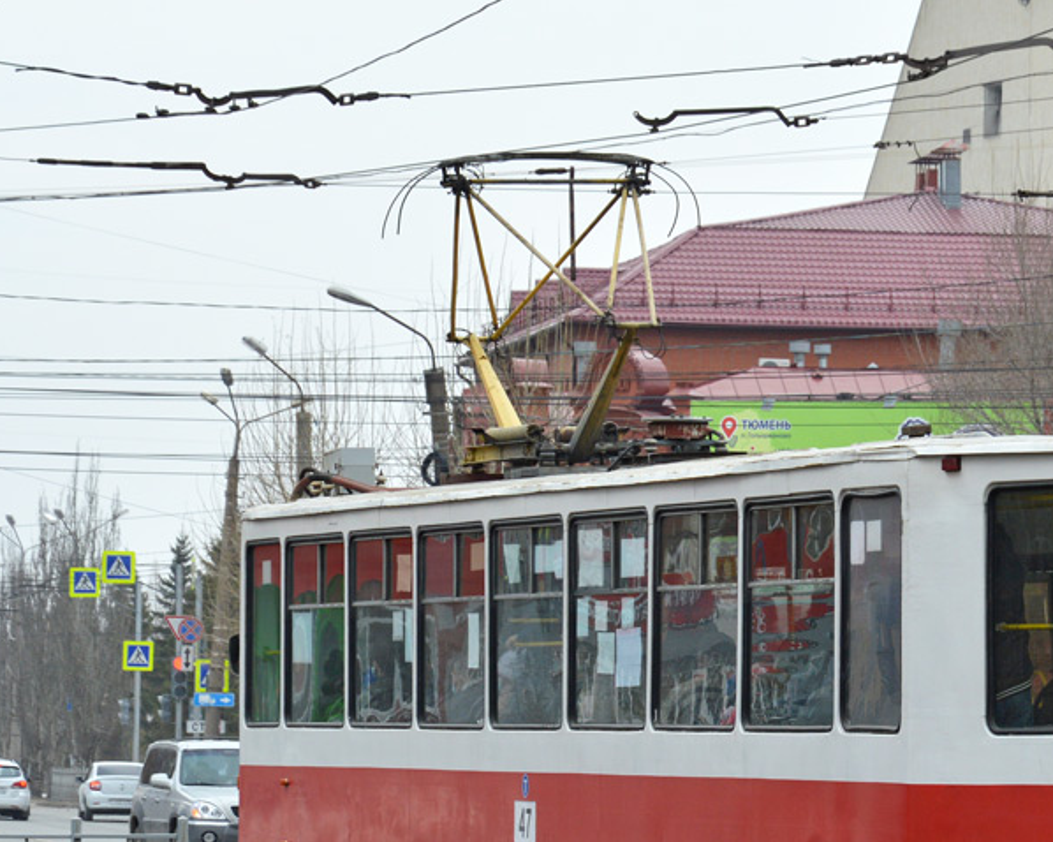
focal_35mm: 212
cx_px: 850
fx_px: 6603
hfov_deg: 9.1
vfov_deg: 7.3
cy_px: 534
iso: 200
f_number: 8
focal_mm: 75
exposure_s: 1/320
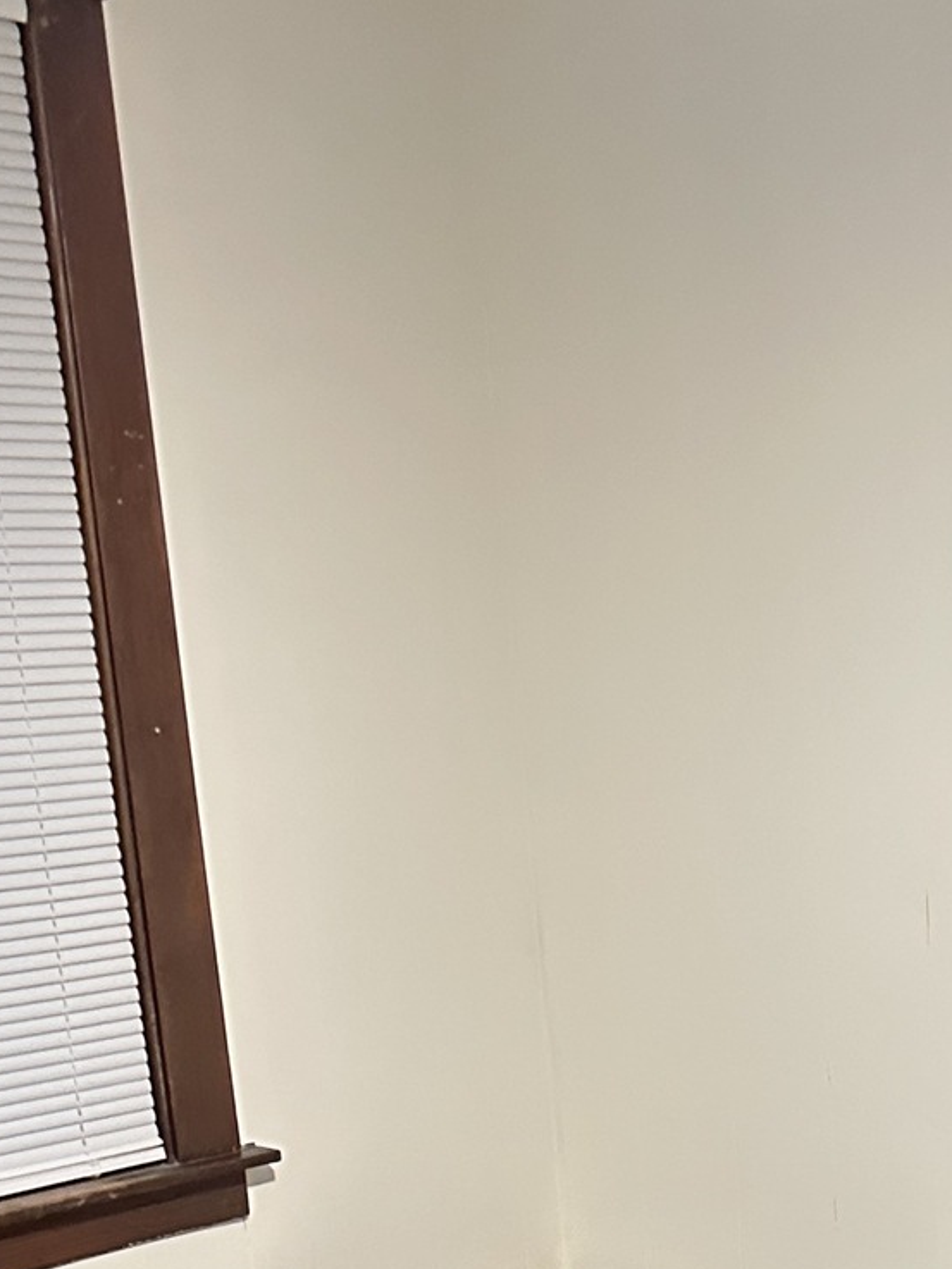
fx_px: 2749
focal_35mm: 75
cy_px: 1429
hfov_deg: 18.5
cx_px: 1162
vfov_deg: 24.1
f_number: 1.78
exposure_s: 1/60
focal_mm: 6.86
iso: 800
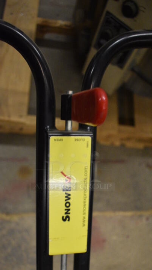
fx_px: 258
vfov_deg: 54.6
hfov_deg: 32.8
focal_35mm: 36
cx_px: 73
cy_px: 171
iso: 2800
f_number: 3.5
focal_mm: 18
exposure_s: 1/125
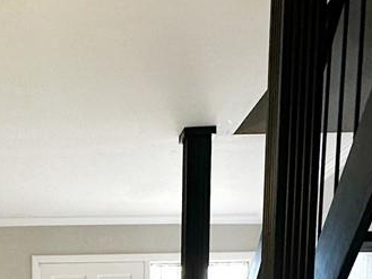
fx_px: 731
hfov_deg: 27.6
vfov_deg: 17.9
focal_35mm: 68
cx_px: 42
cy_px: 481
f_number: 2.2
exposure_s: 1/120
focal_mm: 2.22
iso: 200
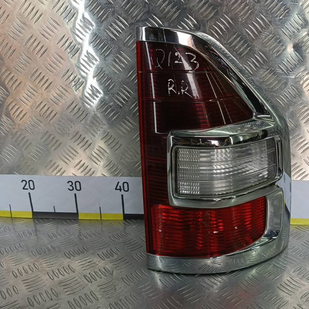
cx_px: 203
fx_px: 323
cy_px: 154
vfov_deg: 51.1
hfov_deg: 50.3
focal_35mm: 32
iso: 76
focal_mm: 4.11
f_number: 1.6
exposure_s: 1/100
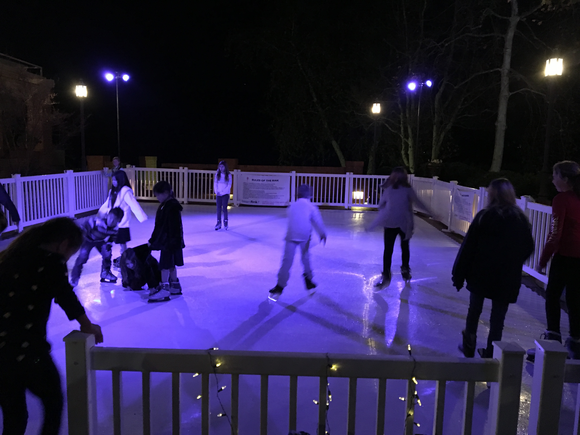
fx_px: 486
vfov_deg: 48.2
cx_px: 290
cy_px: 218
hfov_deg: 61.7
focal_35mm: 29
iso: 500
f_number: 2.2
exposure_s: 1/15
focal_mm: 4.15
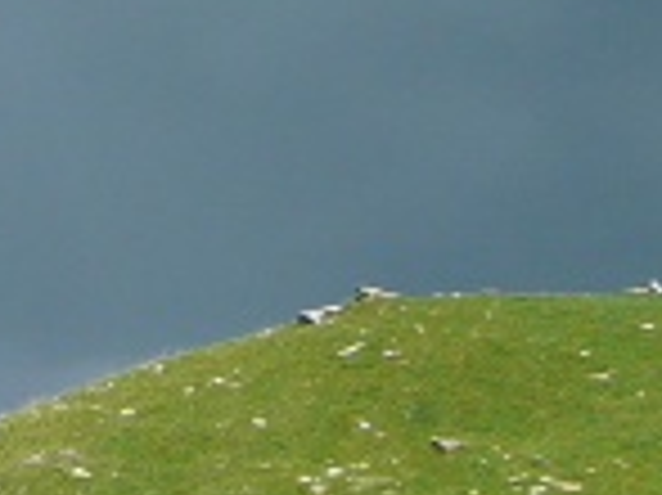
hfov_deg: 8.5
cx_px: -302
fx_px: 4338
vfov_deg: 6.5
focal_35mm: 227
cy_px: 306
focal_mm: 7.8
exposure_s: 1/400
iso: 80
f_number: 5.6
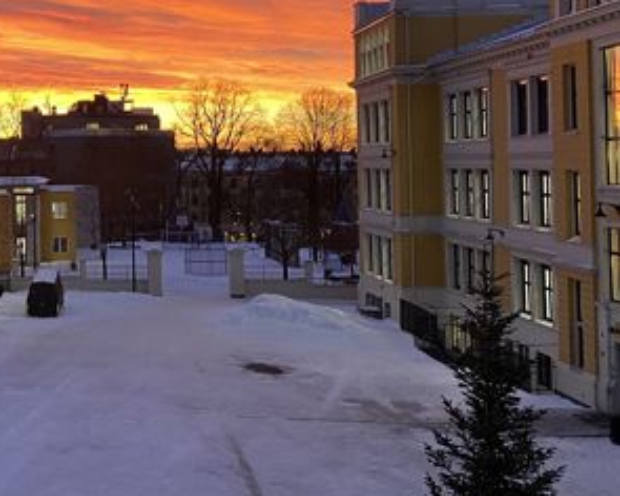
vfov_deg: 27.4
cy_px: 151
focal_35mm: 55
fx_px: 1009
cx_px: 23
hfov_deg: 31.9
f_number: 1.8
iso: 125
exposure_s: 1/66
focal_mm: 4.25
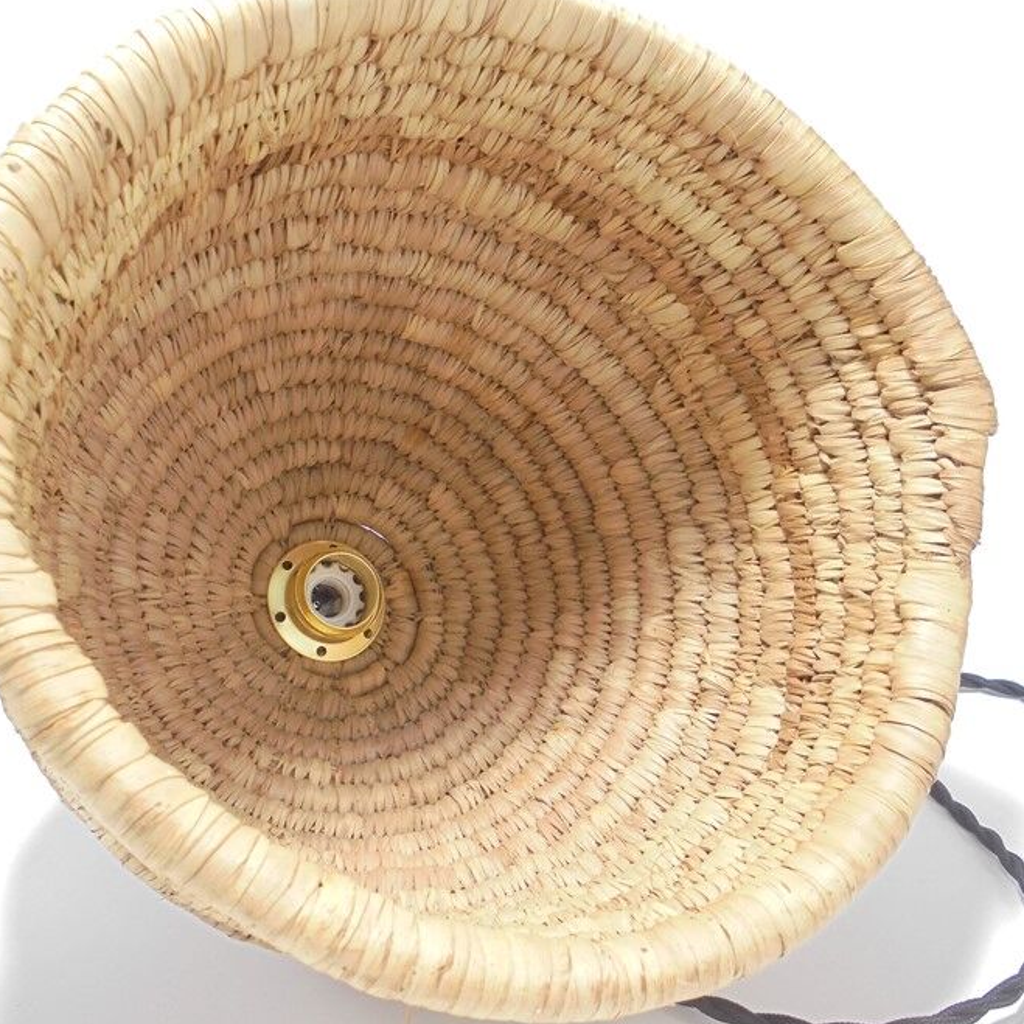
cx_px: 506
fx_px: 1171
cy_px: 519
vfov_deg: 47.2
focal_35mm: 35
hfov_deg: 47.2
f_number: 3.7
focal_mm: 5.3
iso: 200
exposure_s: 1/30
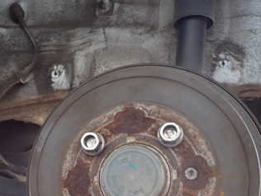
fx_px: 354
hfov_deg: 39.3
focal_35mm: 47
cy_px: 173
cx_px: 64
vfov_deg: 29.7
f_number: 2
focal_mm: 4.5
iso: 200
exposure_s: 1/100
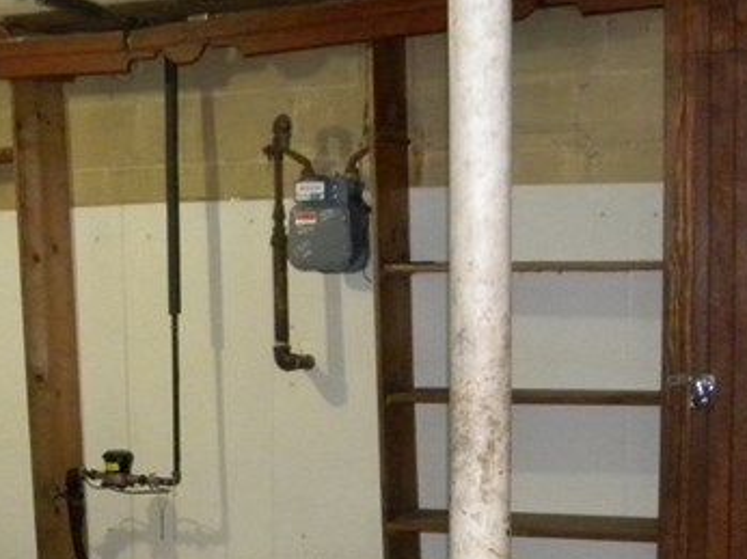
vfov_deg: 18.8
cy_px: 499
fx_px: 1660
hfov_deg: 25.1
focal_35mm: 77
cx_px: 188
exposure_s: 1/30
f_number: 2.8
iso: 400
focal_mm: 4.6
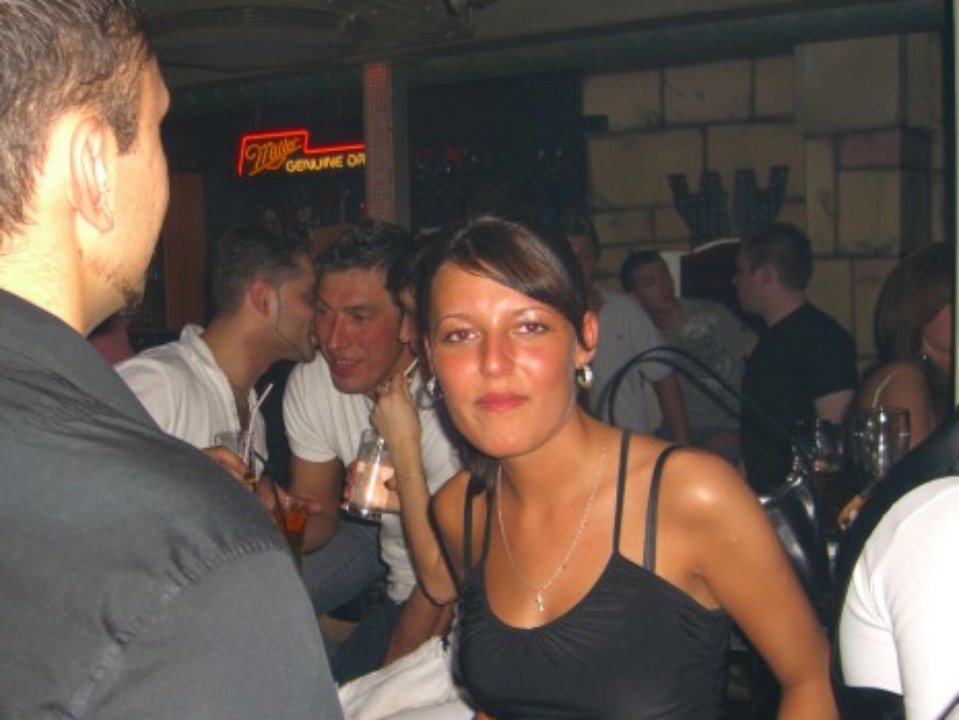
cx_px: 349
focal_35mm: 49
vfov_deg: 29.6
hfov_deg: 38.6
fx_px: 1358
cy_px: 450
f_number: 2.8
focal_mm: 7.9
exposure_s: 1/60
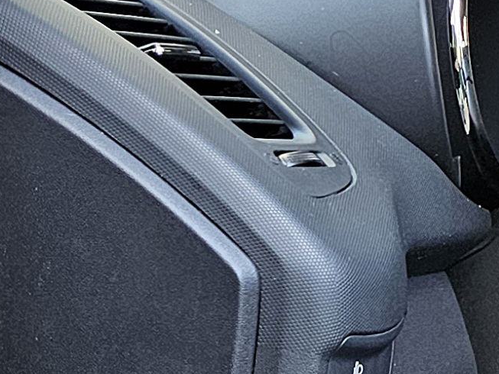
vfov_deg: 10.5
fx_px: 2019
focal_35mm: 140
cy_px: 397
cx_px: 1110
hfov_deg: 12.0
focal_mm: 5.4
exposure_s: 1/182
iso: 160
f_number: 1.8
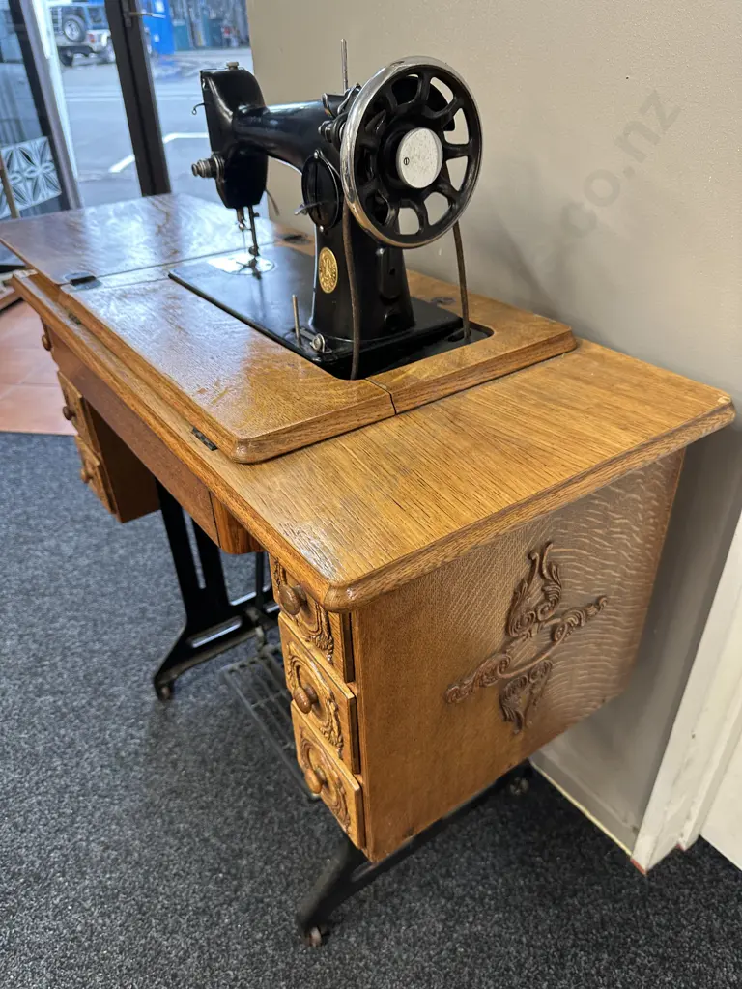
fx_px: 686
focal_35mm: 24
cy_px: 494
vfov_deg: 71.6
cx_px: 371
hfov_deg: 56.8
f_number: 1.78
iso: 200
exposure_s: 1/50
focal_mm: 6.86
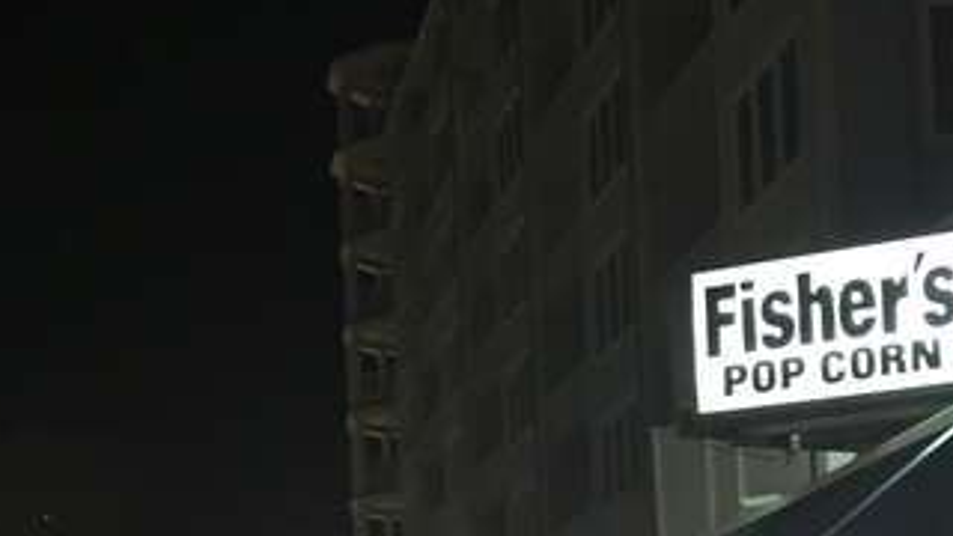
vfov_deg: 14.7
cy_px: 670
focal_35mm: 79
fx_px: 1996
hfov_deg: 26.4
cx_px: 191
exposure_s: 1/24
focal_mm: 4.15
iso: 200
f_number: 2.2
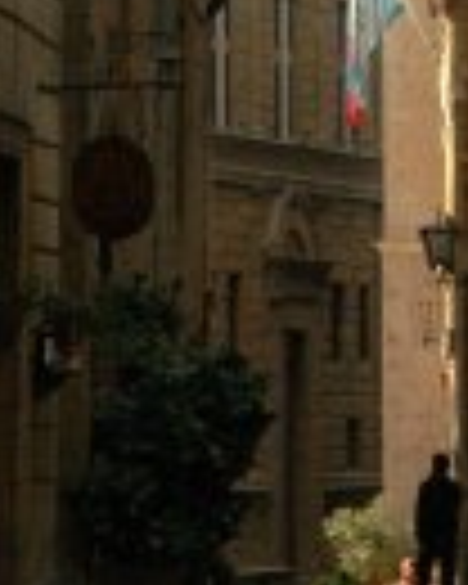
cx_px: 526
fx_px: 7583
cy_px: -558
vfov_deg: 4.4
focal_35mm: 438
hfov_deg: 3.5
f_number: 7.1
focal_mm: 56
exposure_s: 1/200
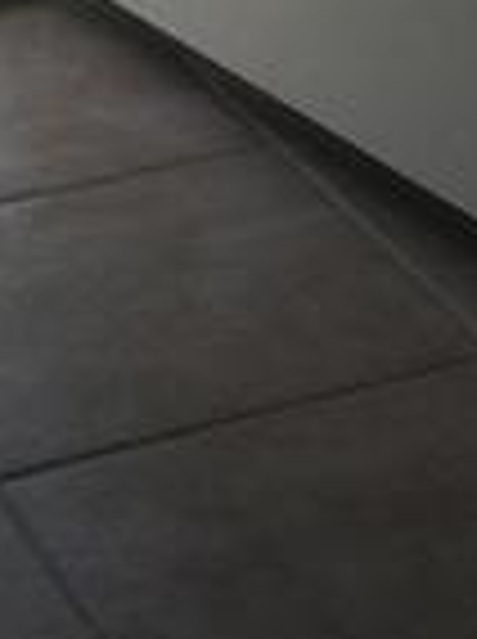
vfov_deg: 12.6
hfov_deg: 9.4
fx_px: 2893
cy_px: 166
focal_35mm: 157
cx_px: -4
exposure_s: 1/451
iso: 32
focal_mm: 4.15
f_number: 2.2
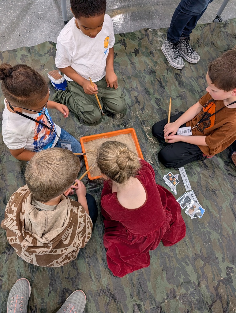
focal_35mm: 24
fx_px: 218
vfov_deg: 71.5
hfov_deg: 56.9
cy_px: 156
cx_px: 118
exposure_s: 1/161
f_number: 1.68
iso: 20
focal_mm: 6.9
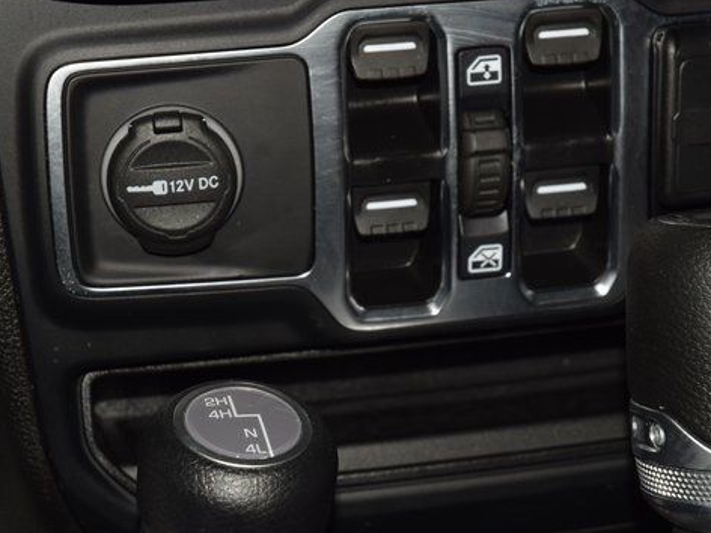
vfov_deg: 10.8
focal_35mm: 137
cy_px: 288
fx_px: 2814
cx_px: 357
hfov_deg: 14.4
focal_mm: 70
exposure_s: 1/125
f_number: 8
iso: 100
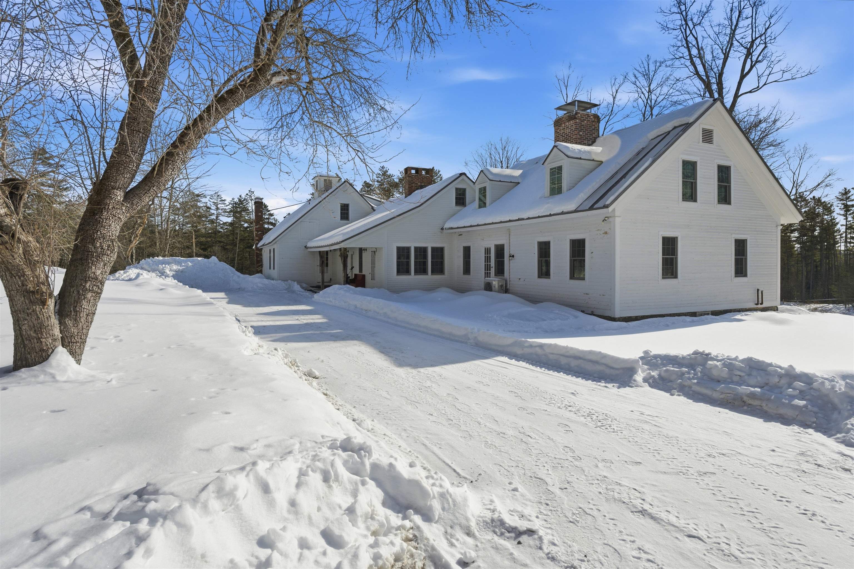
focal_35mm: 20
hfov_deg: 85.4
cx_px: 427
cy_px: 284
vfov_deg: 63.2
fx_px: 463
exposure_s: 1/8000
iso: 500
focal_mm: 19.5
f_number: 8
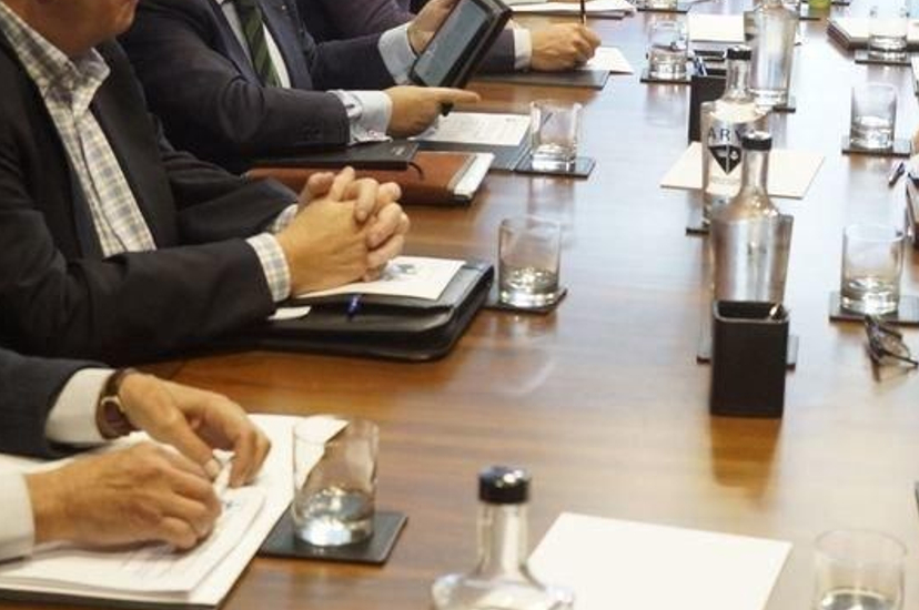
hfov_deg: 23.2
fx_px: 2218
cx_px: 657
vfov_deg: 15.5
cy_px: 95
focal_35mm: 87
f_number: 5
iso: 1600
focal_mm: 30
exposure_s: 1/40
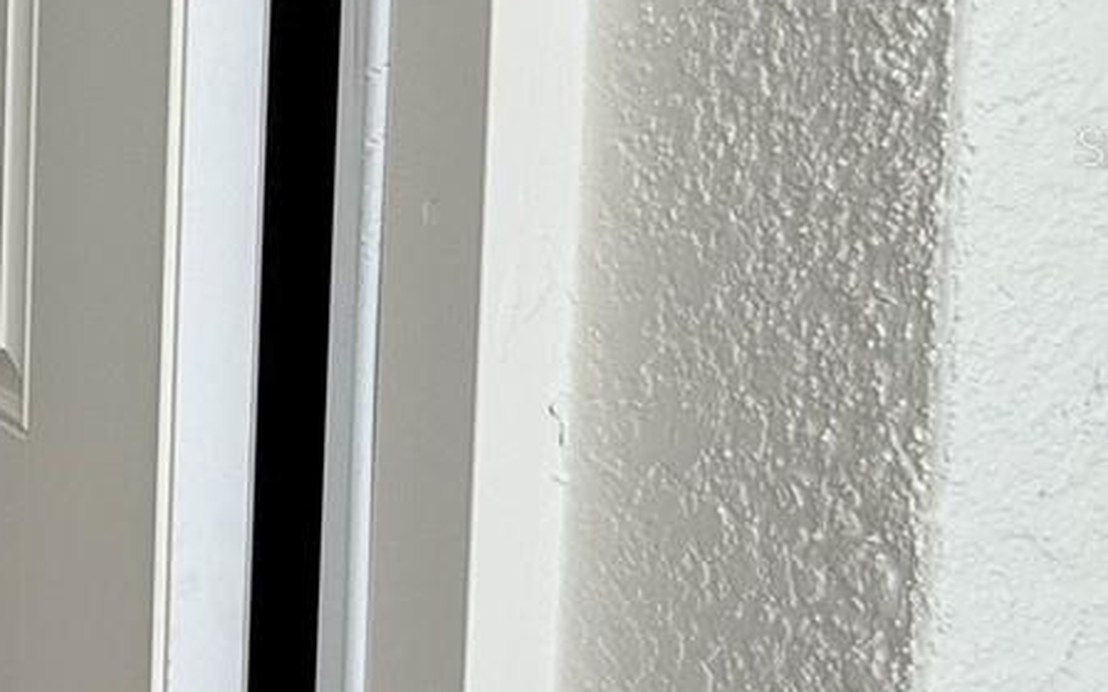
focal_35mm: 53
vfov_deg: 24.1
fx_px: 1600
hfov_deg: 25.3
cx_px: -668
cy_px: 146
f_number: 2.2
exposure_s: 1/155
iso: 50
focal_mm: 2.22
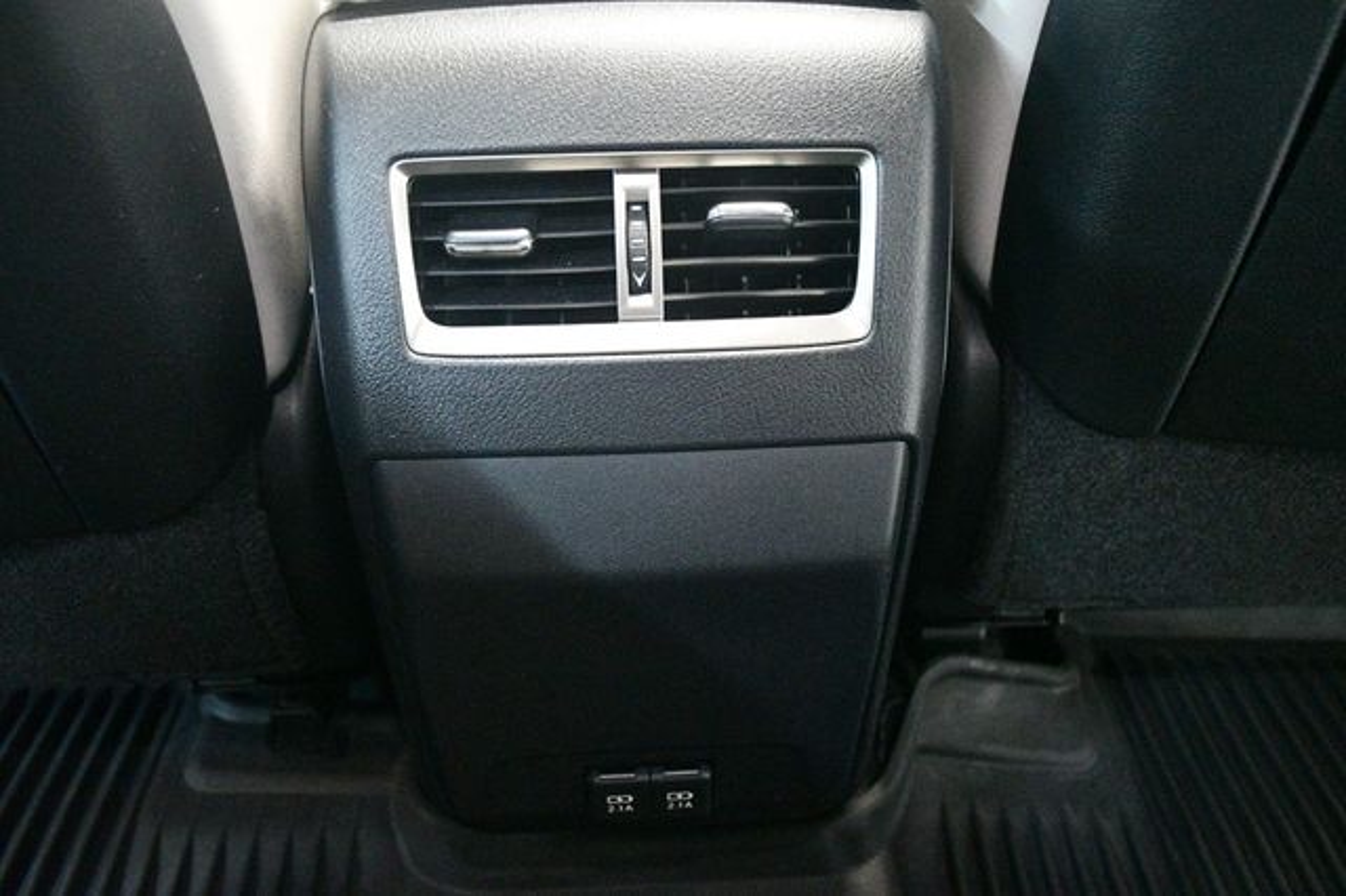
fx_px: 1233
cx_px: 673
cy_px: 448
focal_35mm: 33
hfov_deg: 57.2
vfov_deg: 39.9
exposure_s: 1/40
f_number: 3.5
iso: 12800
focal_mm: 22
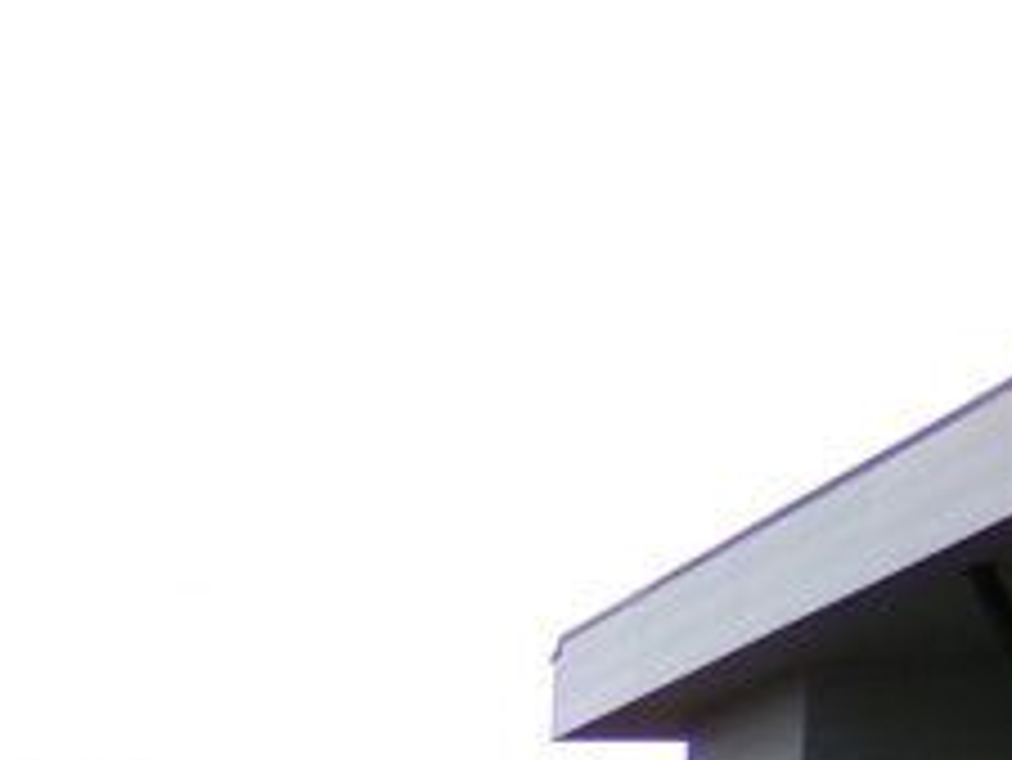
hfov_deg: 14.8
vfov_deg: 12.0
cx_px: -1012
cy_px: 1551
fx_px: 3188
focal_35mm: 109
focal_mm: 4.3
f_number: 3.7
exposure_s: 1/550
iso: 100
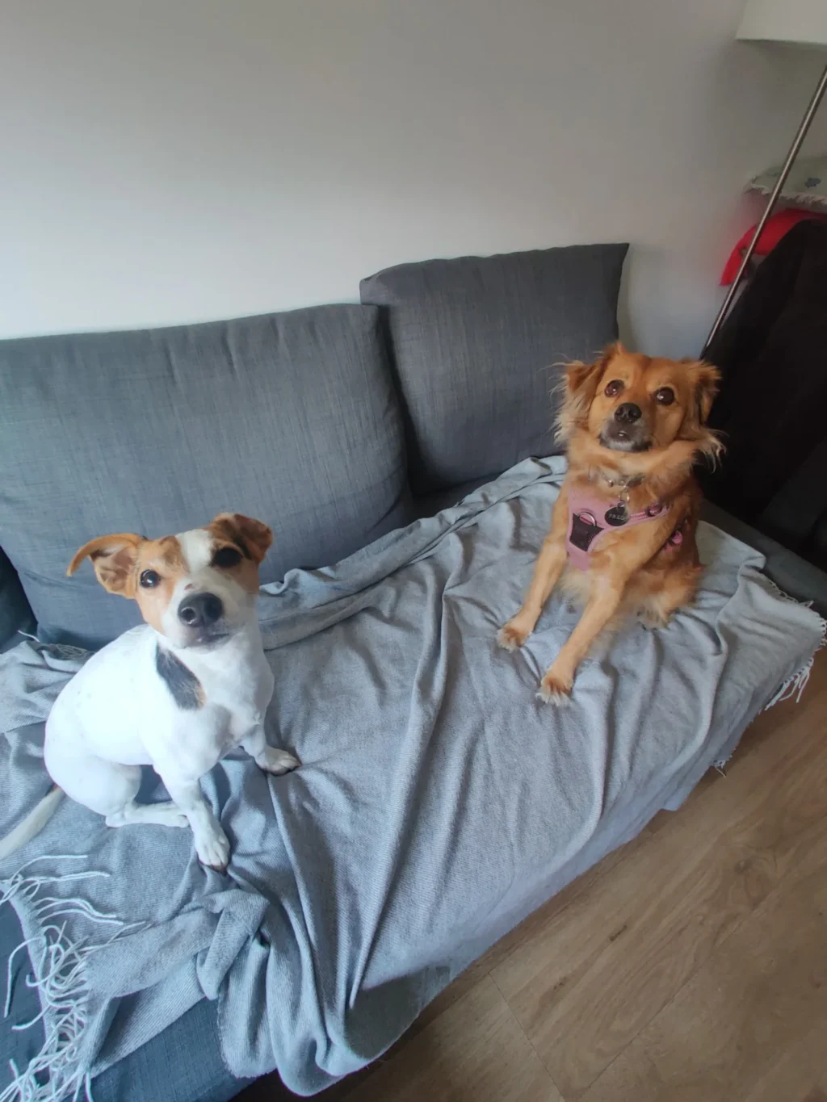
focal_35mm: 13
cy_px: 551
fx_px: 414
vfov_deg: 106.2
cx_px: 414
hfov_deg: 89.9
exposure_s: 1/33
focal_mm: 2.25
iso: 500
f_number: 2.2
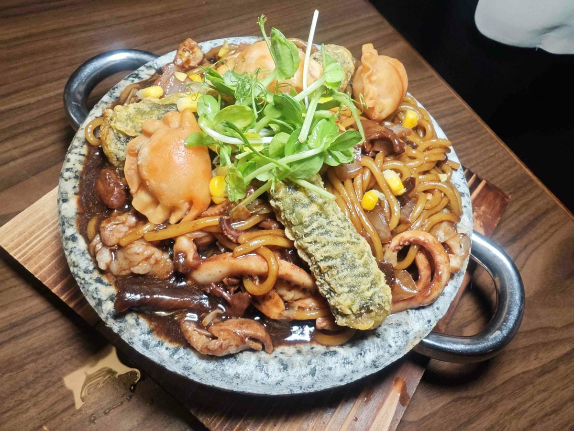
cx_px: 287
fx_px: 381
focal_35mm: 23
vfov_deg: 58.9
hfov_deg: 73.9
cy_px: 216
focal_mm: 2.03
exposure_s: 1/210
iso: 320
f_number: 1.8
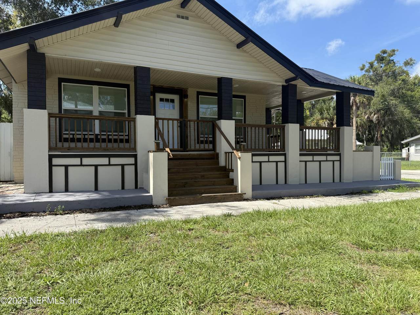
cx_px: 210
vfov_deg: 56.8
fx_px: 291
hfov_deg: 71.6
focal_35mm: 24
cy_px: 158
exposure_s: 1/2445
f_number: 1.78
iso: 80
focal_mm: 6.76
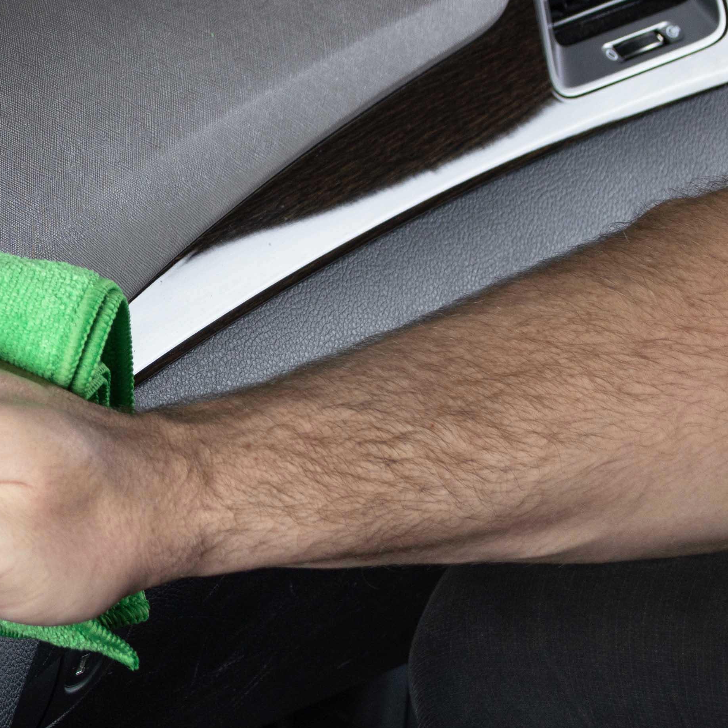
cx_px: -240
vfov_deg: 11.6
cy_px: 251
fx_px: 3569
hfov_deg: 11.3
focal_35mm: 150
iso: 200
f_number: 5.6
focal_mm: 36
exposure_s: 1/200
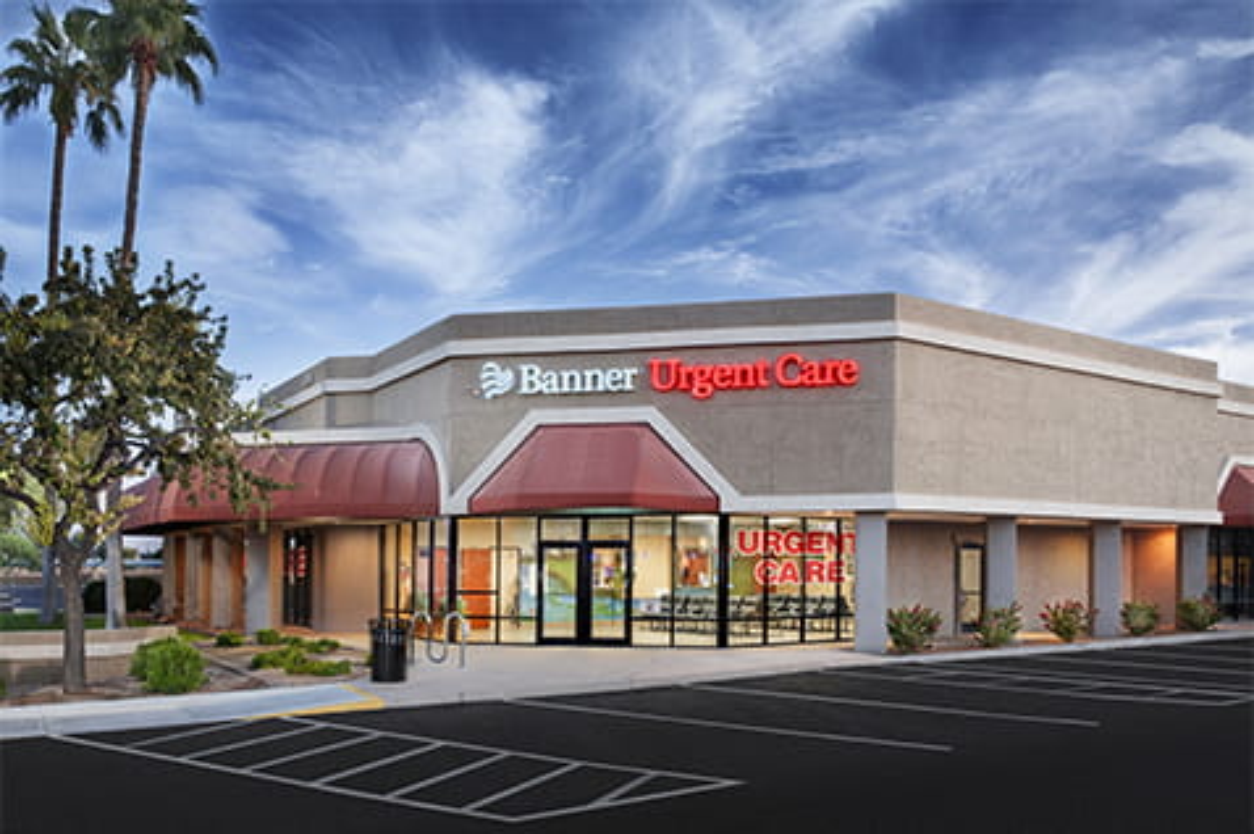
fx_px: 835
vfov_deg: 53.1
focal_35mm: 24
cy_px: 417
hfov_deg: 73.8
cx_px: 627
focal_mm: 16
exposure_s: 1/1.25
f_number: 8
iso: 200
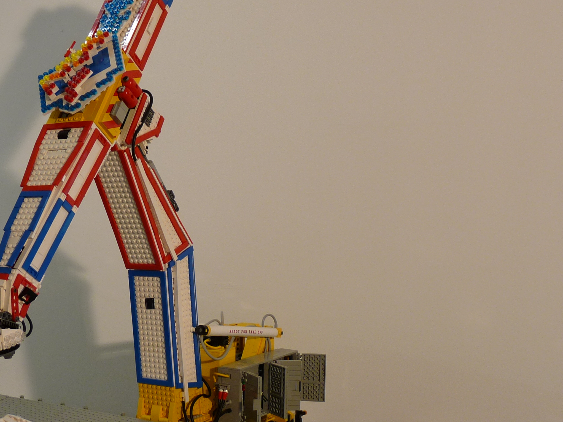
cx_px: 173
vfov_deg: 29.0
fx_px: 813
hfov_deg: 37.6
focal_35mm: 50
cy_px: 272
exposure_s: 1/60
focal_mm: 5
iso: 100
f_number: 2.8
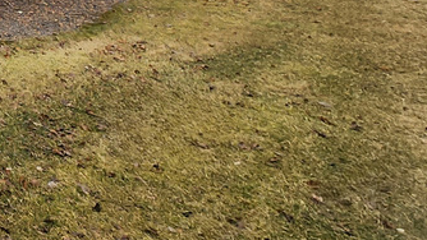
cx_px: -456
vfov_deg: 14.8
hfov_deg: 18.5
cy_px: -289
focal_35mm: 61
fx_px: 691
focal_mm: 2.2
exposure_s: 1/1468
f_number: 2.2
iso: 50
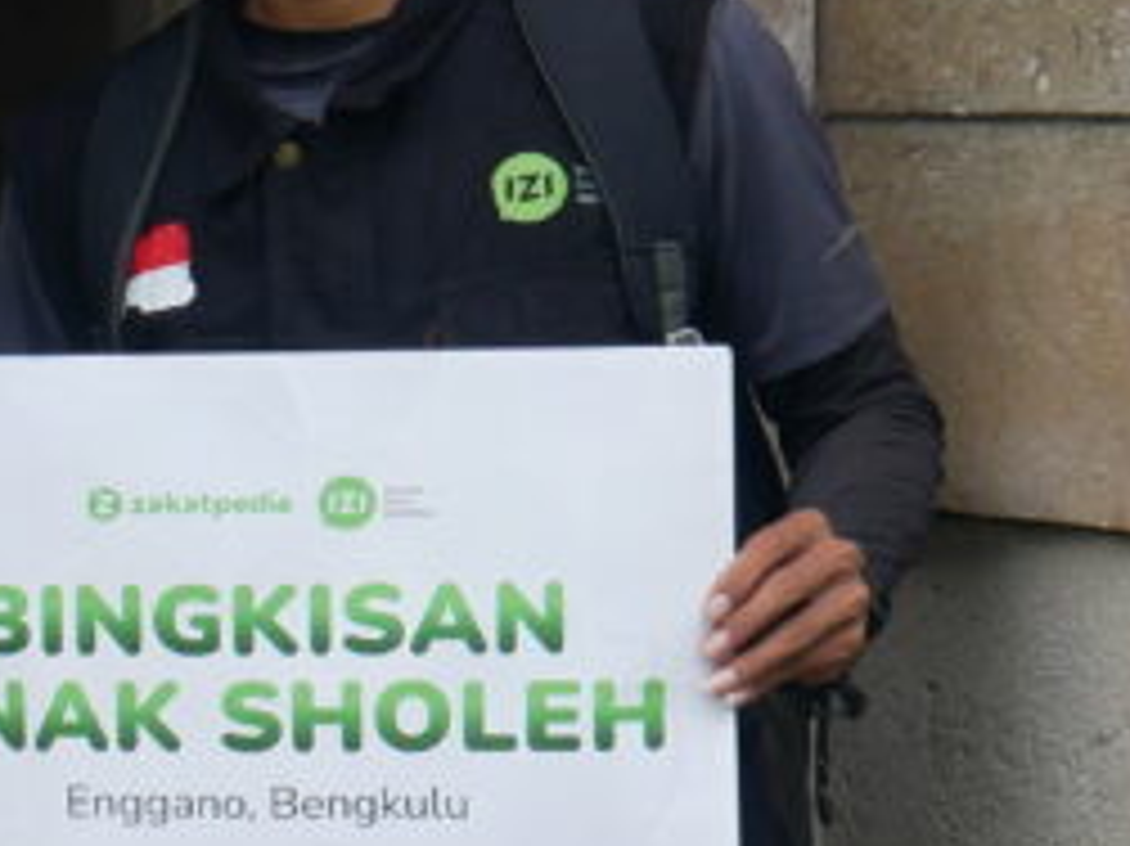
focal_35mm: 204
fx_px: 6656
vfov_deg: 7.3
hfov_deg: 9.6
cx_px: 63
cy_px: 731
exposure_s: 1/160
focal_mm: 25
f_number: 6.3
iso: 200
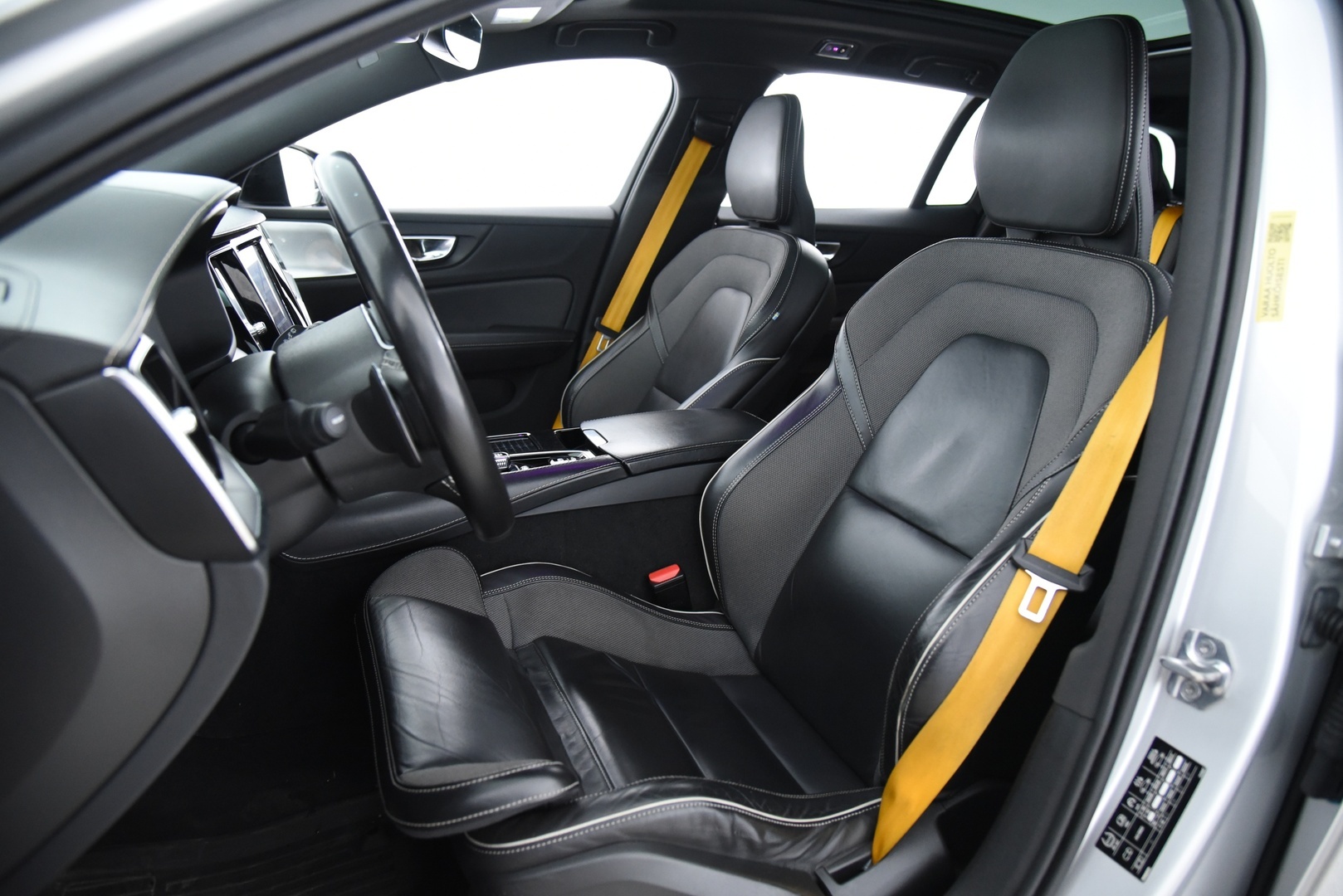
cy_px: 448
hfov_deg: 73.7
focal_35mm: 24
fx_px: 896
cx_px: 672
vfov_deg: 53.2
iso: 4000
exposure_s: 1/20
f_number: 4
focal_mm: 24
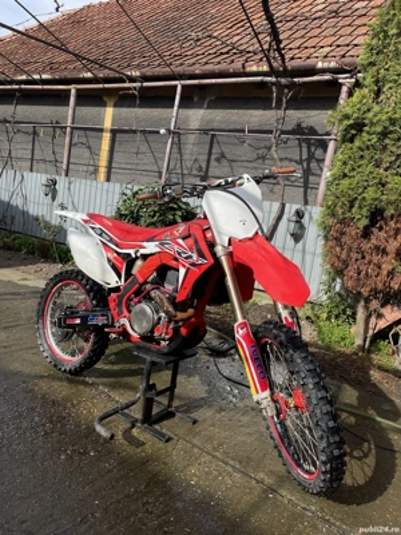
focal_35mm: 26
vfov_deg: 67.3
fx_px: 402
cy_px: 268
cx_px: 200
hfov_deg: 53.1
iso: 50
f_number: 1.6
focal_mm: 5.1
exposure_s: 1/2924
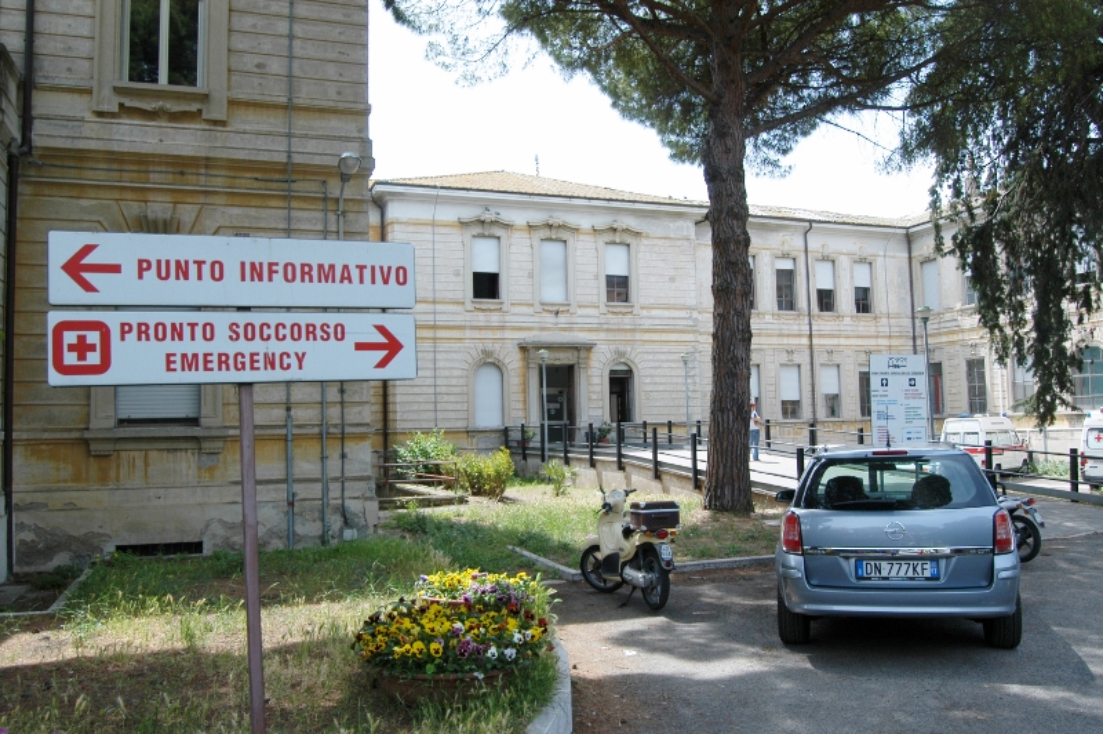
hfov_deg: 64.6
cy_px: 367
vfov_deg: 45.6
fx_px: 872
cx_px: 552
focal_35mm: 28
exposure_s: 1/180
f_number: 7.1
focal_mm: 19
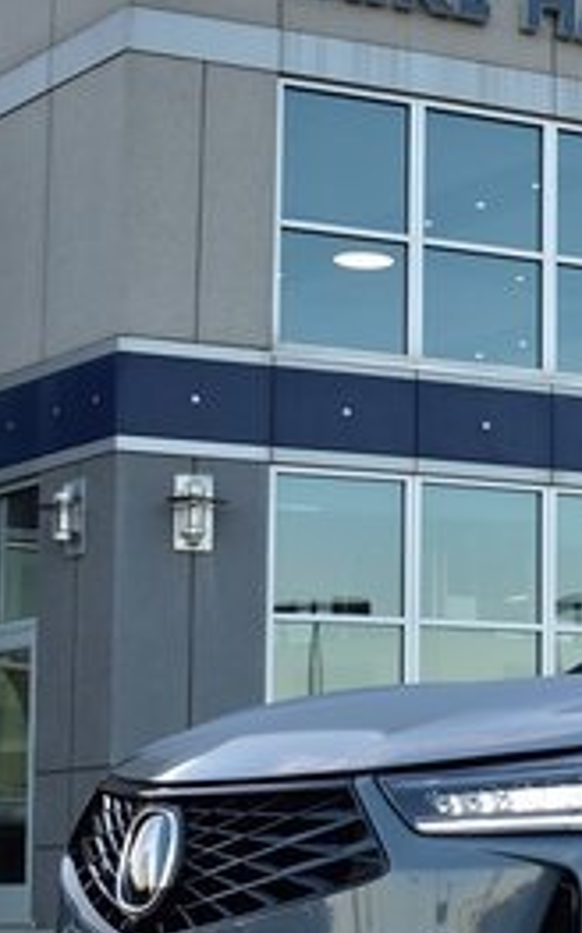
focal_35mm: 93
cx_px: 958
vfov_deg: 22.2
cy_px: 631
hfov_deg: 13.0
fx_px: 2370
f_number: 4.5
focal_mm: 25
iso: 100
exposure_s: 1/80
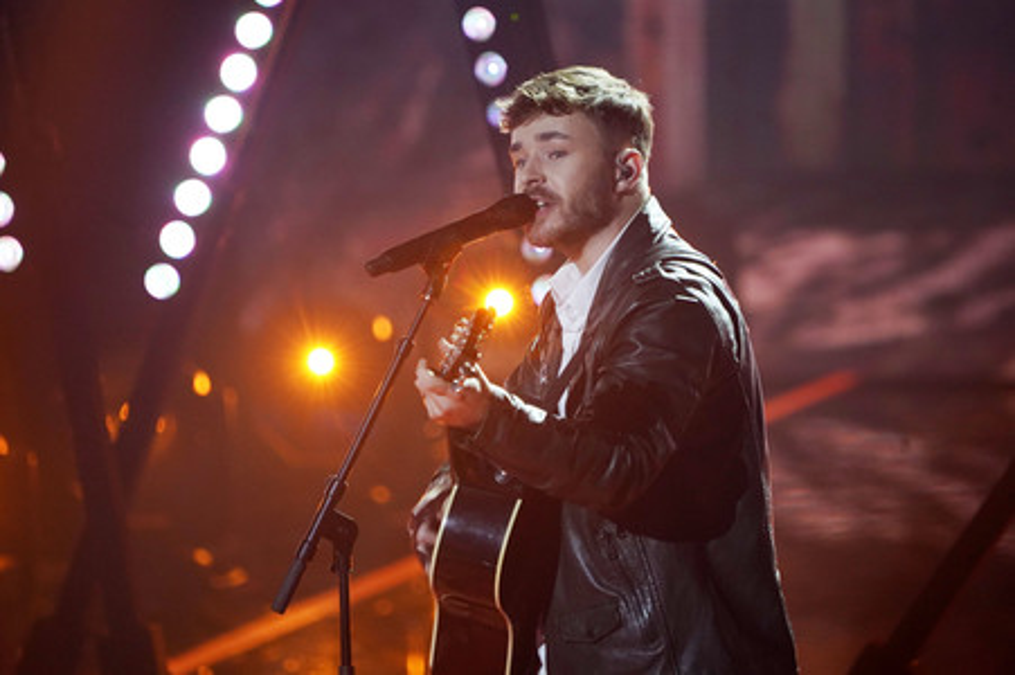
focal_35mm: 600
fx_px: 16904
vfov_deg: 2.3
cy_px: 338
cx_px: 508
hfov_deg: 3.4
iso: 4000
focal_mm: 600
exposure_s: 1/160
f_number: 6.3
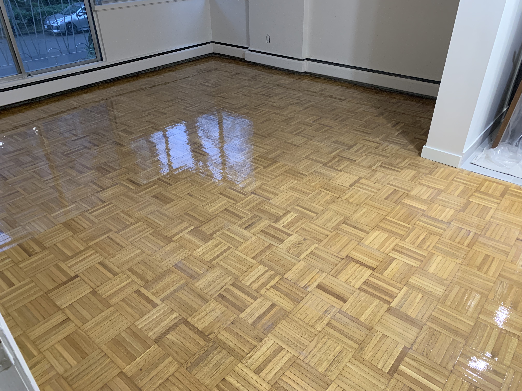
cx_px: 261
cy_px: 196
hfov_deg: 67.3
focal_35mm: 26
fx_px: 392
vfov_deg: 53.1
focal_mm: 4.25
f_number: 1.8
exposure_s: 1/60
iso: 320
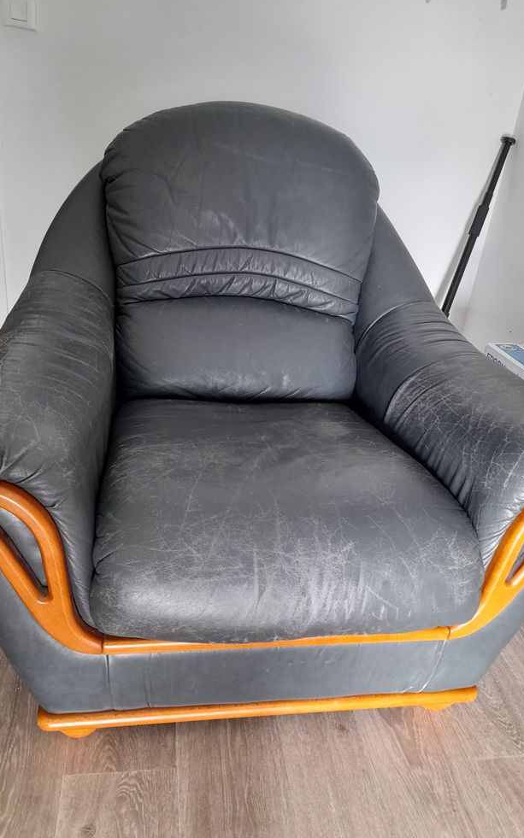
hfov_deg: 46.0
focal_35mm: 27
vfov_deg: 68.4
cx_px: 245
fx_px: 617
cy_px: 425
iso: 200
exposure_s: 1/50
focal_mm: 4.6
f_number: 2
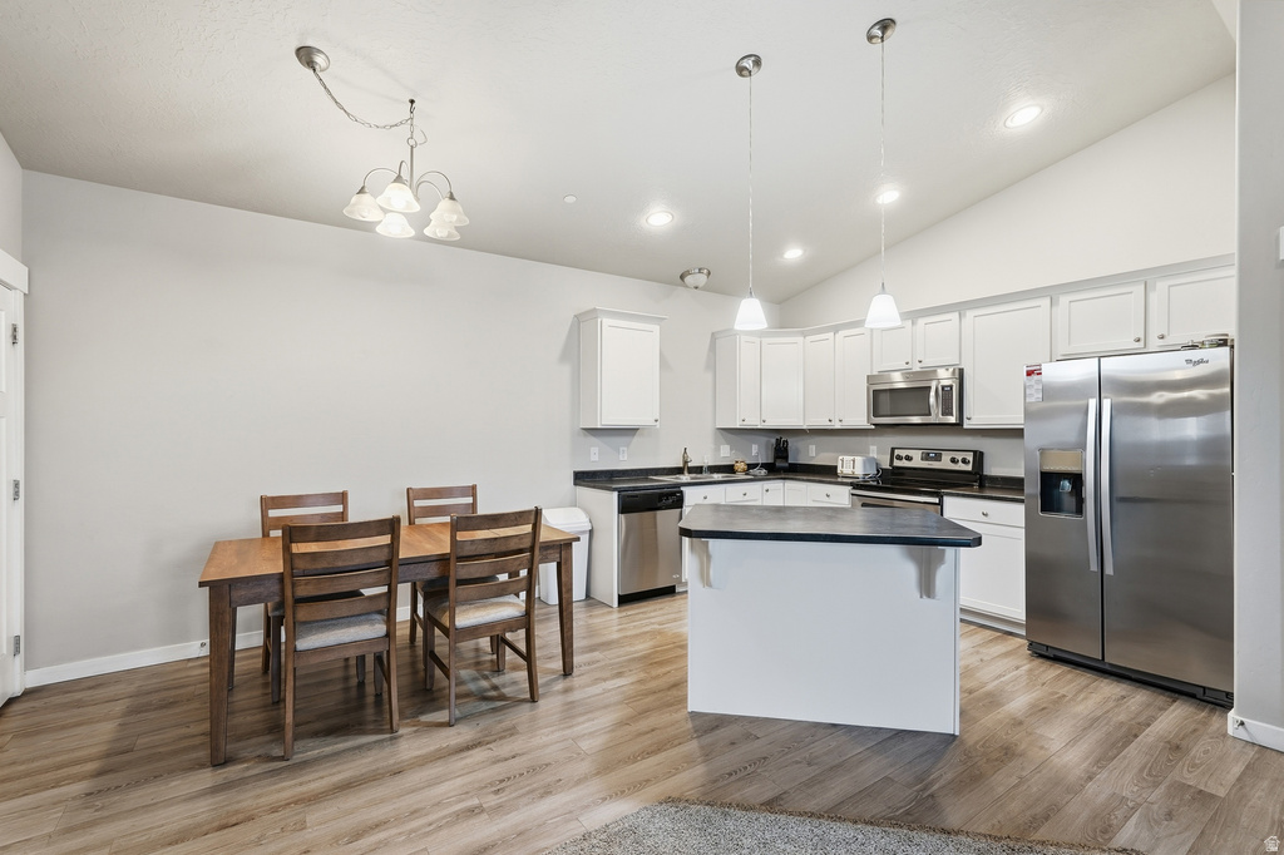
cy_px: 428
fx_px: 570
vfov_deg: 73.7
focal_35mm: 16
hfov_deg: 96.8
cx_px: 642
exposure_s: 1/60
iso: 250
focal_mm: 16
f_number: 9
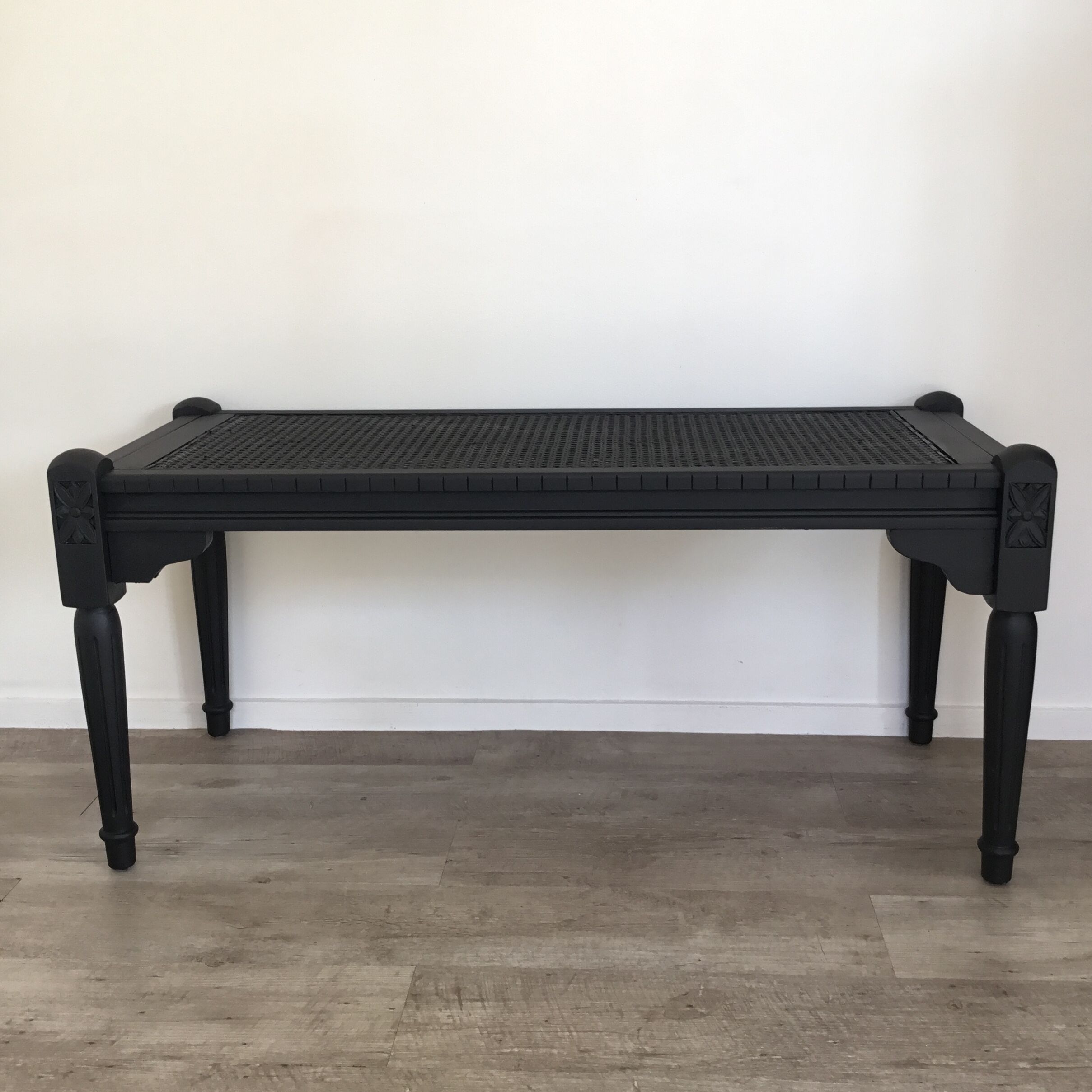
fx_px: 1321
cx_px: 553
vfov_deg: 44.9
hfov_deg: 44.9
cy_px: 512
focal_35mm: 37
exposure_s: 1/33
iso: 32
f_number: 2.4
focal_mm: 3.3
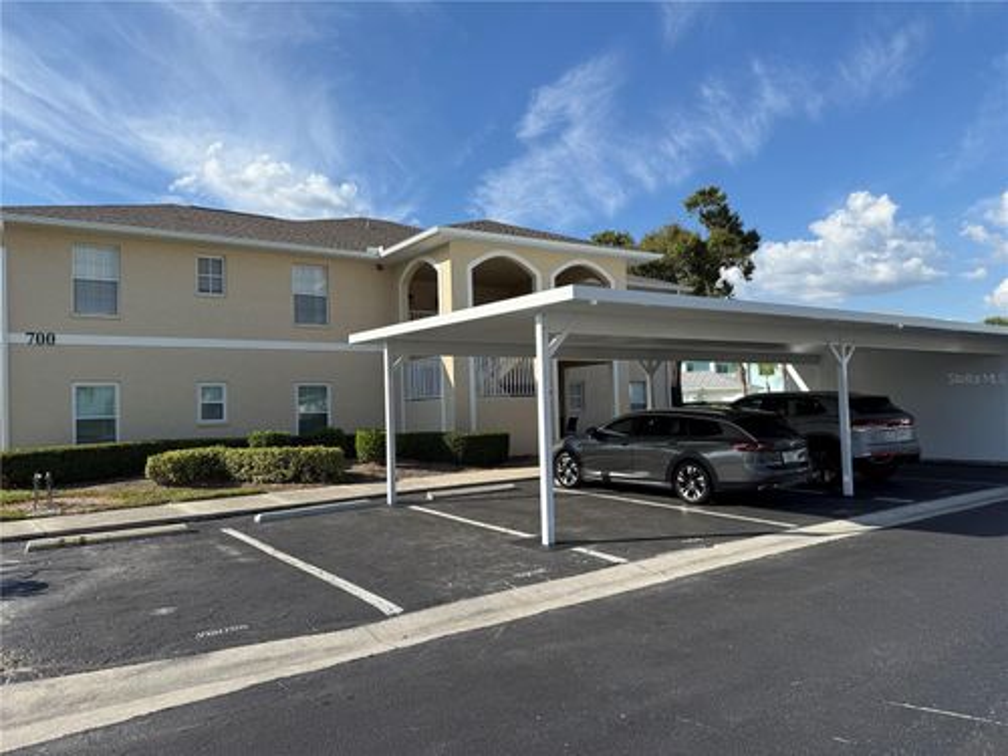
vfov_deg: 56.8
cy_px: 378
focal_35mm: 24
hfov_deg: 71.6
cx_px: 504
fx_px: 699
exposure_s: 1/4167
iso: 80
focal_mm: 6.76
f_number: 1.78
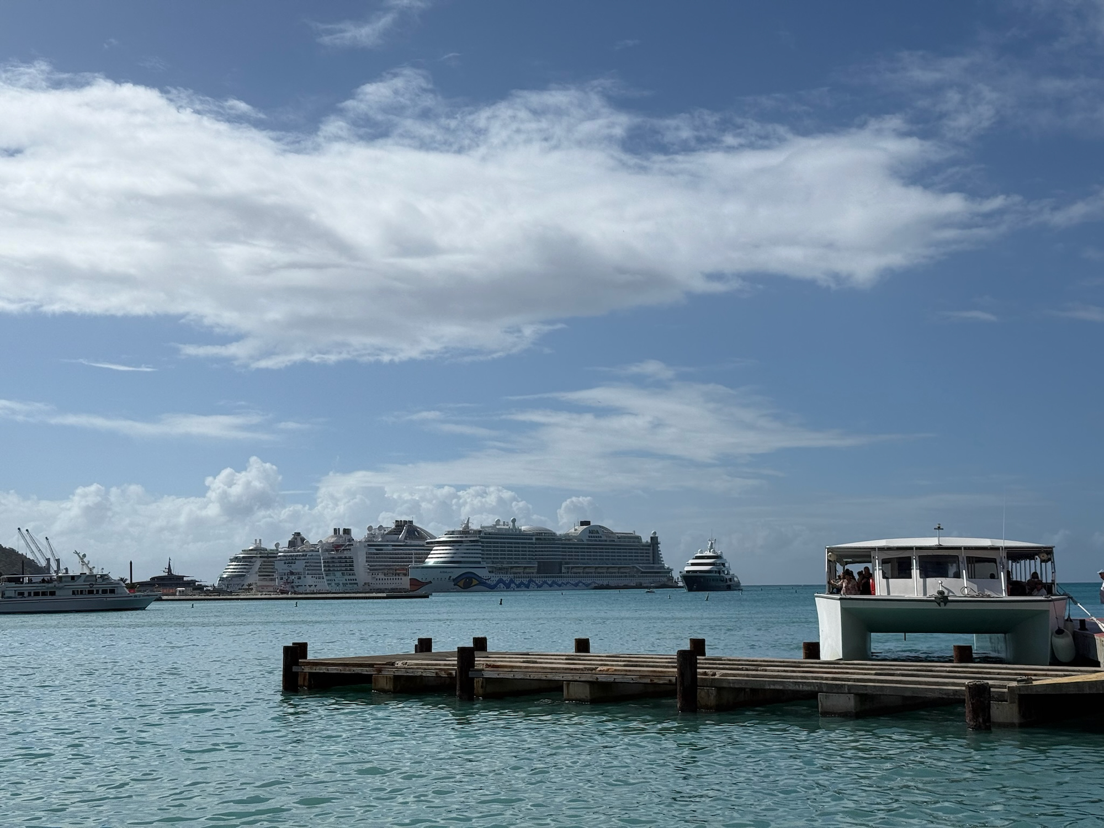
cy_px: 414
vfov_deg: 30.3
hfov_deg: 39.7
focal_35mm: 48
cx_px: 552
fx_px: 1531
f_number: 1.78
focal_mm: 6.76
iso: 50
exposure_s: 1/13333
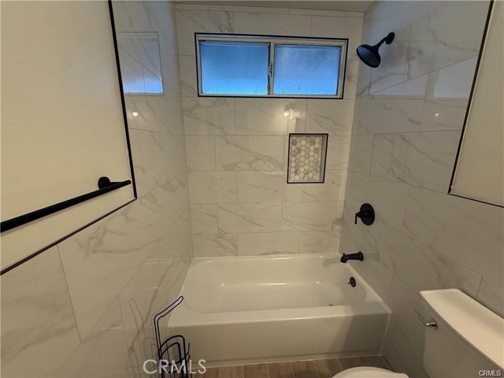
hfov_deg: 102.1
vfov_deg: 85.7
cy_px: 189
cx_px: 252
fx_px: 204
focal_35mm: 14
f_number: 2.2
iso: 250
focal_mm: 2.22
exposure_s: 1/60
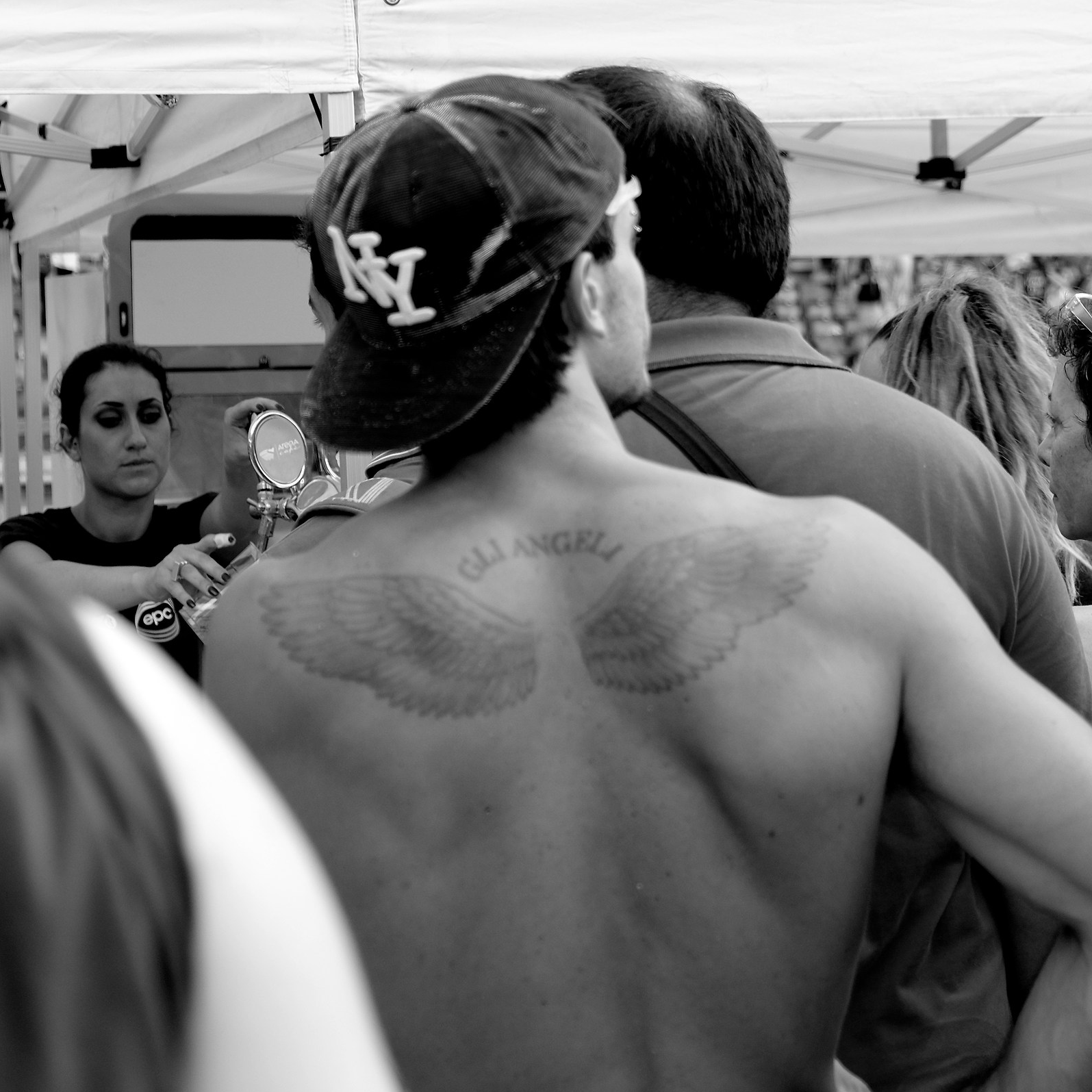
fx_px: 2784
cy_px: 546
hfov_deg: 22.2
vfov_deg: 22.2
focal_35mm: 78
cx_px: 653
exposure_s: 1/100
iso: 400
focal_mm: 40.7
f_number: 4
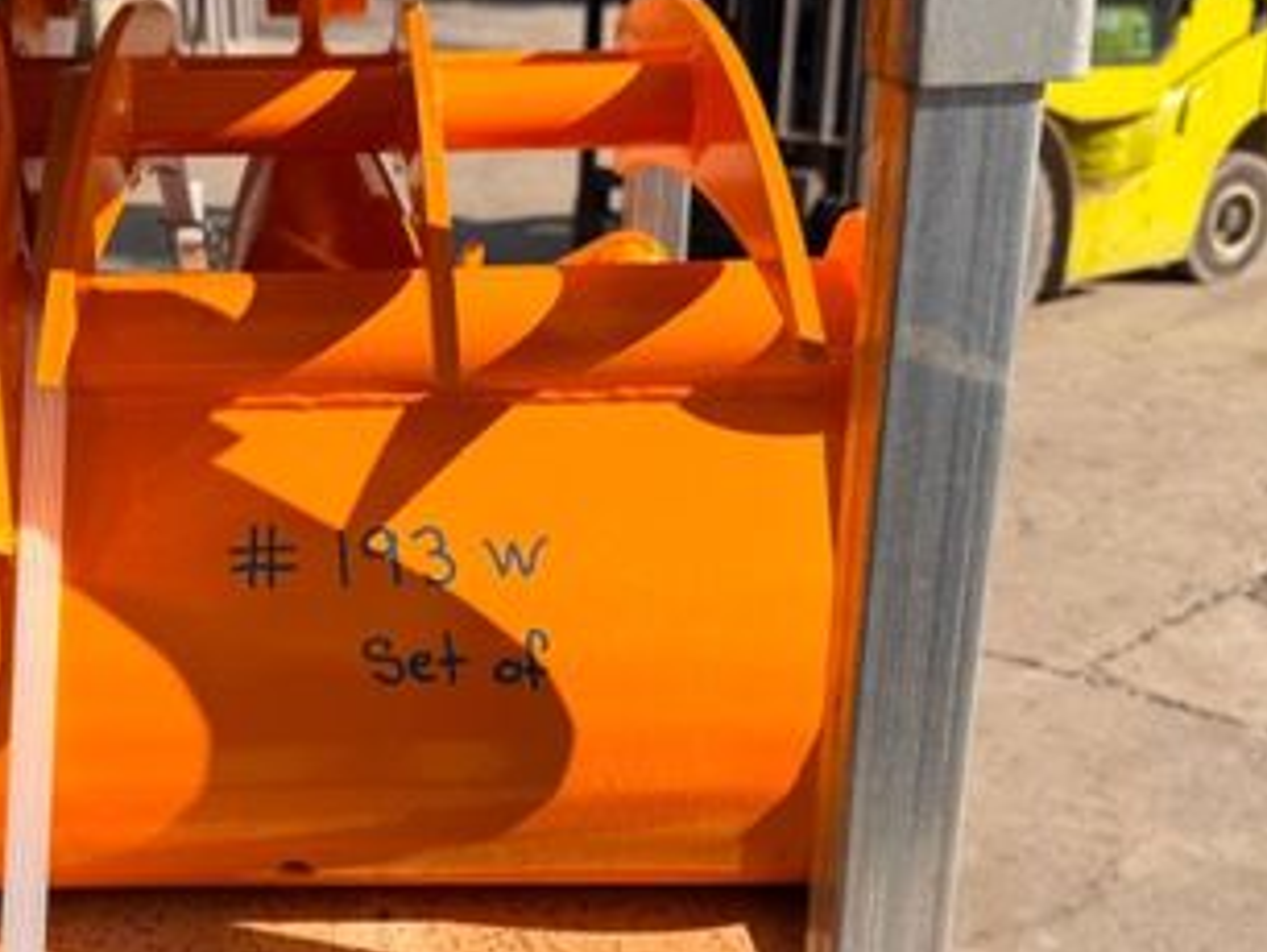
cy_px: 567
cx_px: 306
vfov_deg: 30.8
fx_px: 1722
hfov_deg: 39.3
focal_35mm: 47
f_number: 1.78
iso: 80
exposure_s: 1/4167
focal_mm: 6.76
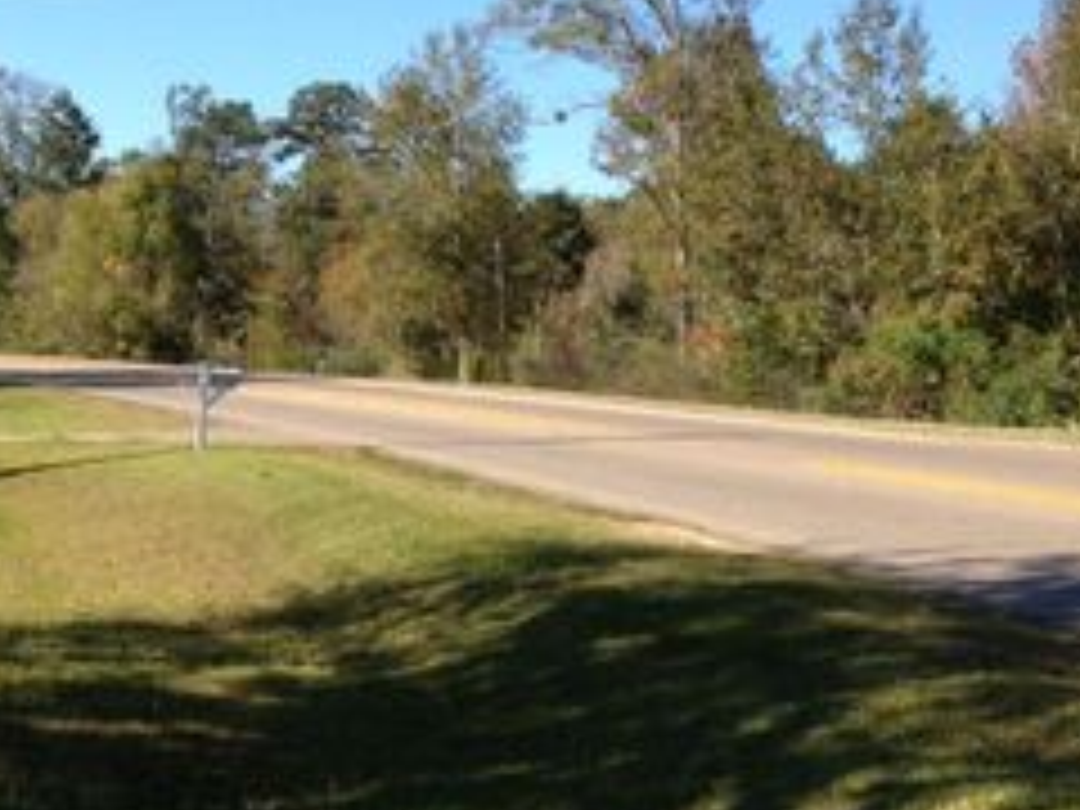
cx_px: 436
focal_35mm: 73
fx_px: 2278
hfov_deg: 26.6
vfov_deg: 20.2
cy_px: 394
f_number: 2.4
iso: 50
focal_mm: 4.28
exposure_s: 1/920
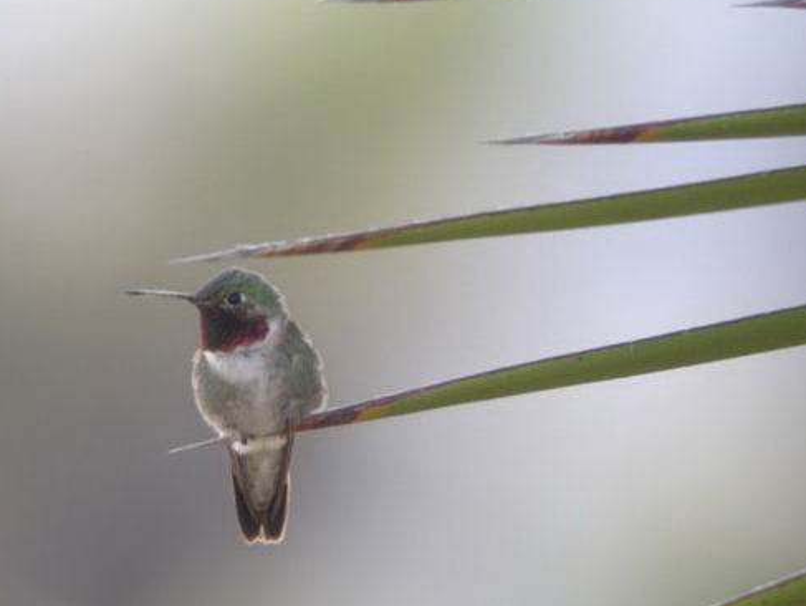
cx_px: 301
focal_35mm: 151
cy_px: 373
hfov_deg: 13.1
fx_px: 3518
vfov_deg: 9.8
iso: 100
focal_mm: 23.8
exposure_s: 1/30
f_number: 4.3
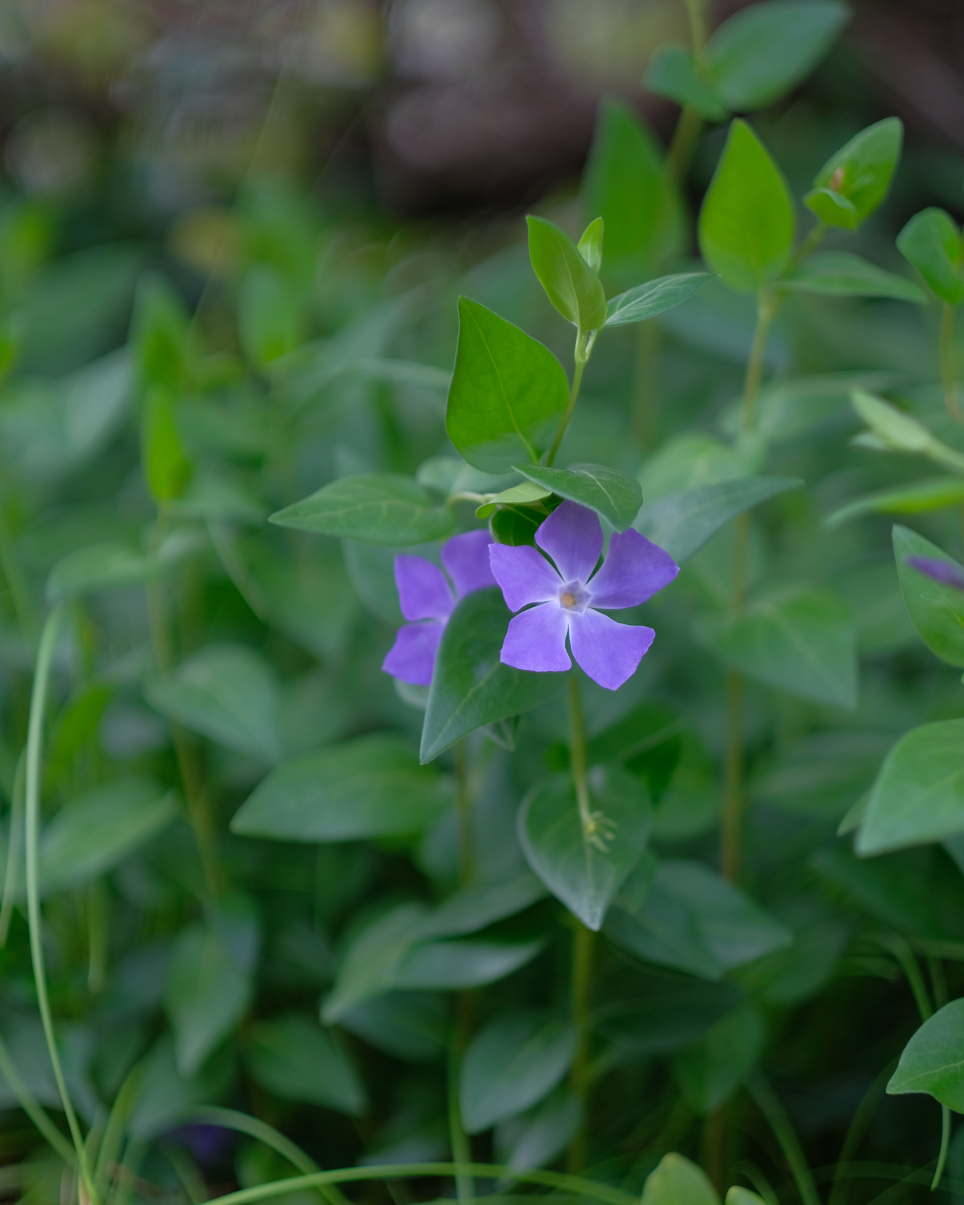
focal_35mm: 95
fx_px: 3388
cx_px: 483
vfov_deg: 20.2
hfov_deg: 16.2
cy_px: 705
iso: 200
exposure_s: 1/1700
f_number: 1.2
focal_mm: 56
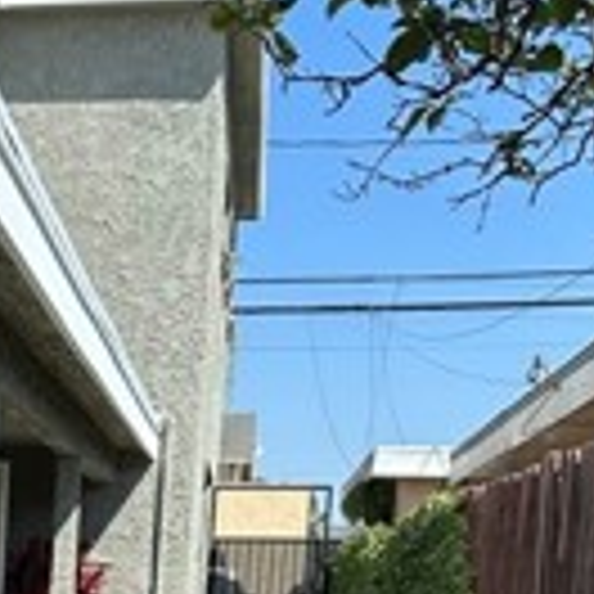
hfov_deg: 15.9
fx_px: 2000
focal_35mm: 103
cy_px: 986
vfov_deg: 15.2
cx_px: -202
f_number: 1.78
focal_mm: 6.86
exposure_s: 1/2660
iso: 80
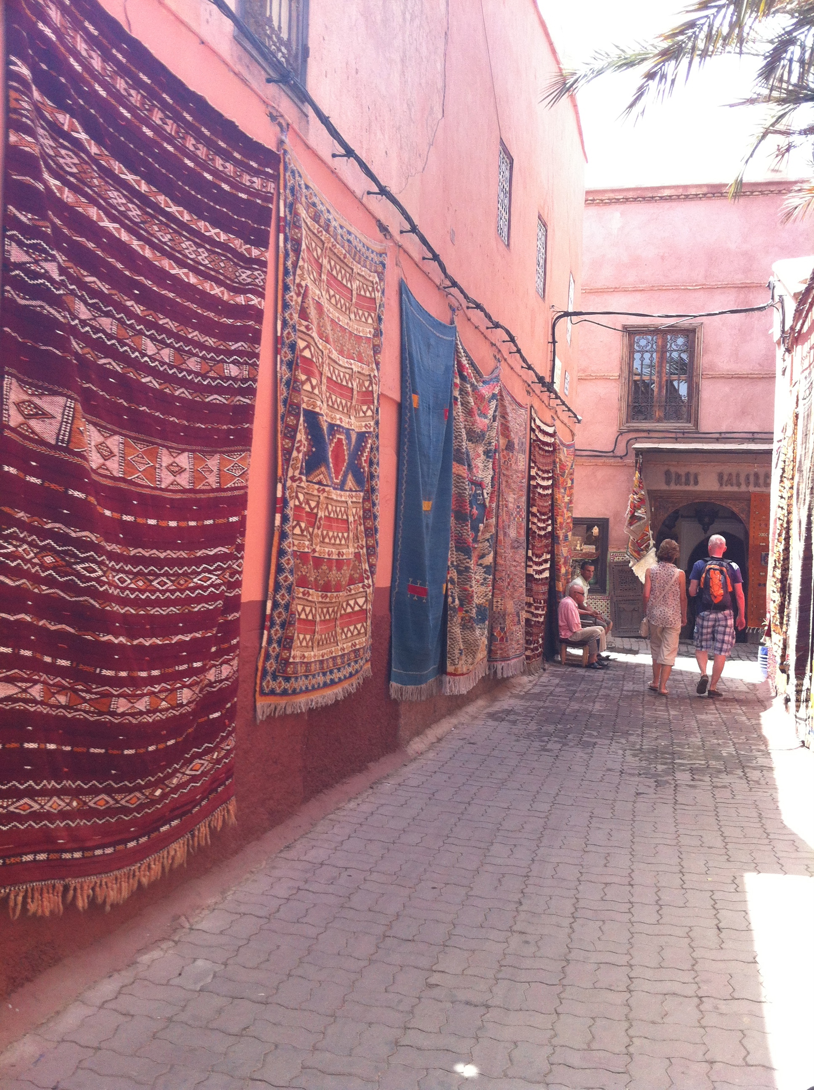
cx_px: 407
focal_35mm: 35
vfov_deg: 52.7
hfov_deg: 40.6
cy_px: 545
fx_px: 1100
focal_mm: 3.85
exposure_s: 1/173
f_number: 2.8
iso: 80
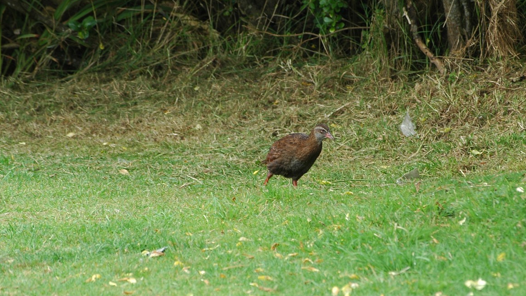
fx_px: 5703
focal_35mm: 409
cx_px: 287
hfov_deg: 5.3
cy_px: 151
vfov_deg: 3.0
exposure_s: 1/125
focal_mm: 200
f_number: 6.3
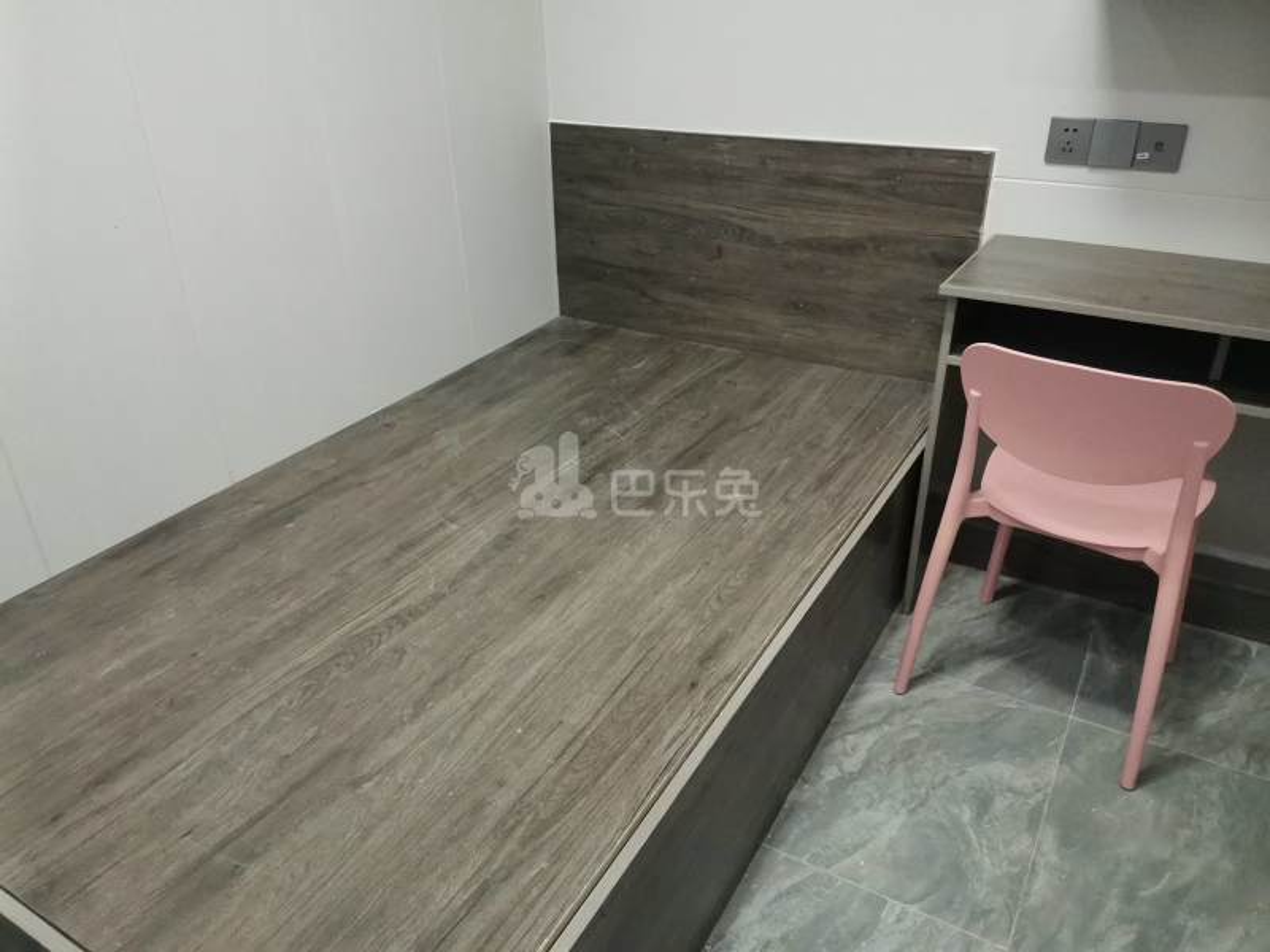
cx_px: 635
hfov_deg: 67.3
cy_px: 476
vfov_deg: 53.1
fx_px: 954
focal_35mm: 26
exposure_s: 1/33.3
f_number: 1.8
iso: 640
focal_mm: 4.75
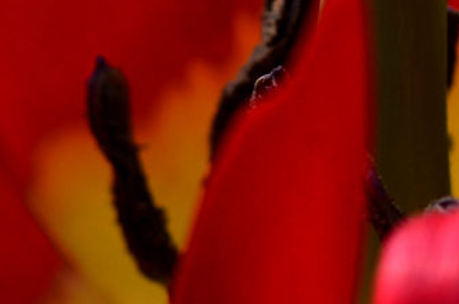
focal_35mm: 708
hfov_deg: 2.9
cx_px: 612
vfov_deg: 1.9
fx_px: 9009
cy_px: -48
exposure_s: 1/500
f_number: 5.6
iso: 140
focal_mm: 105
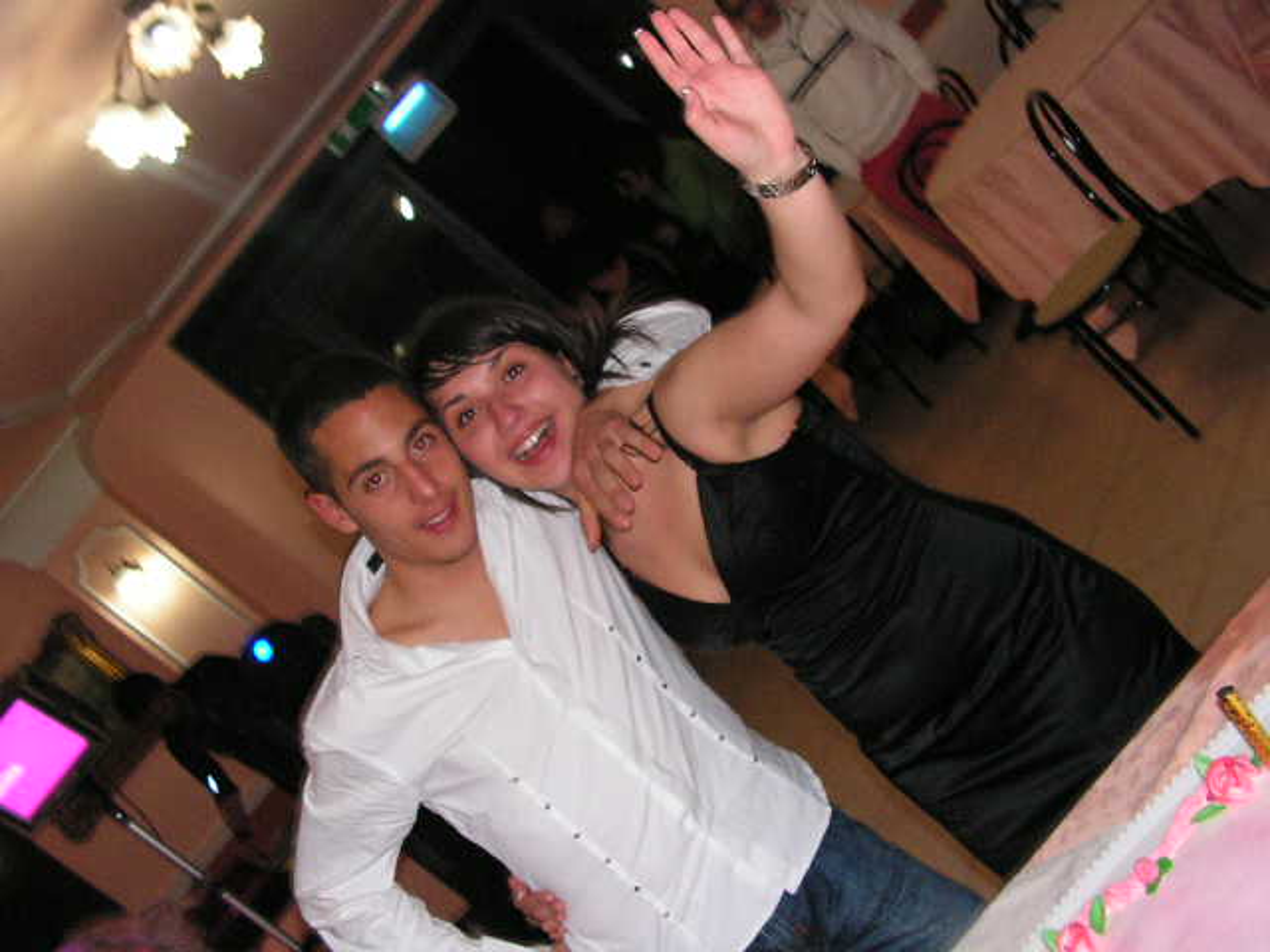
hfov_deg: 42.9
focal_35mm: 44
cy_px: 476
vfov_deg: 32.9
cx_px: 635
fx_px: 1614
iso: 200
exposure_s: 1/40
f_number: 3.2
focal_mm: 7.4
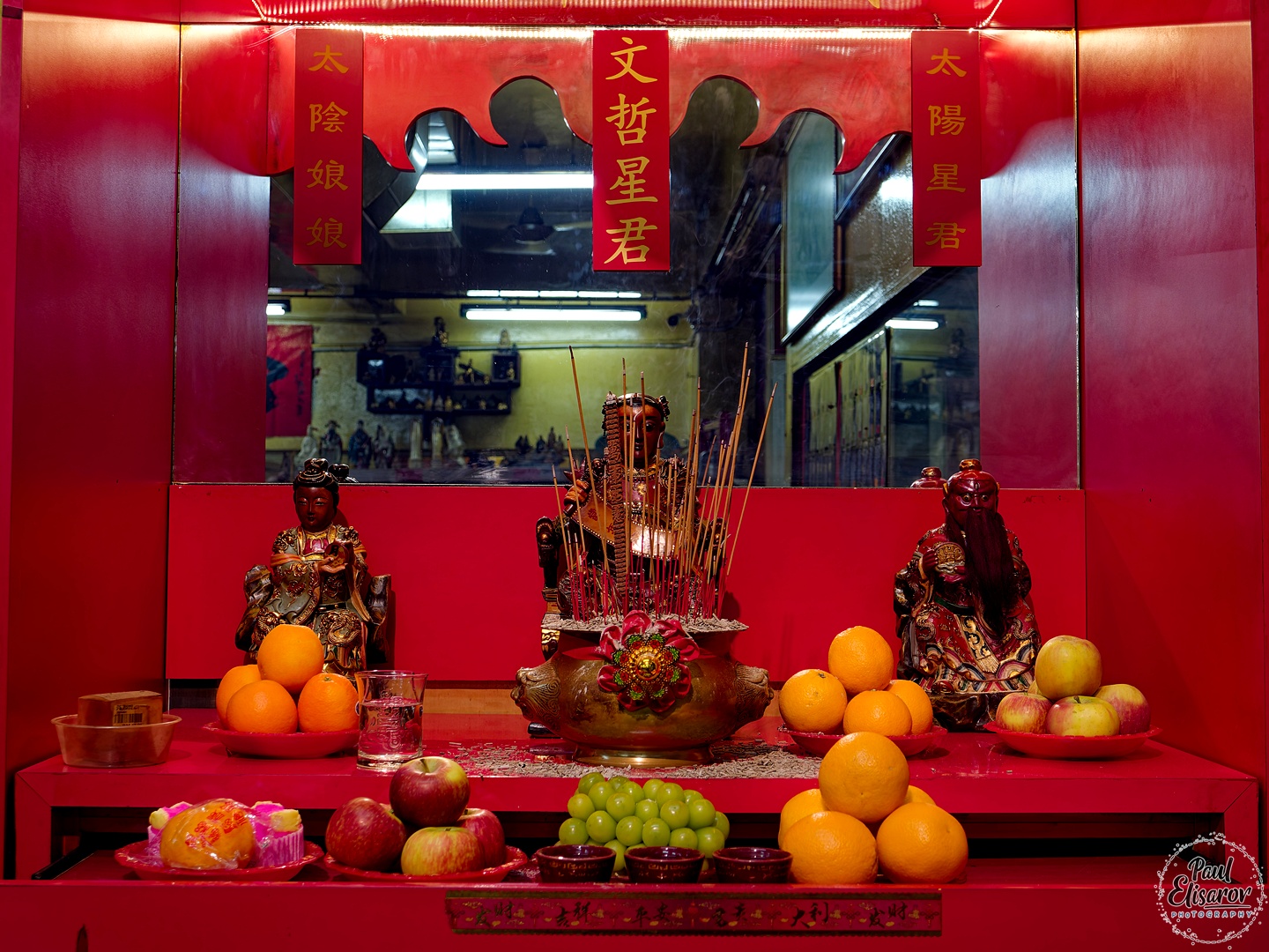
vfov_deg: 34.3
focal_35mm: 42
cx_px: 634
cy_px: 476
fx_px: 1540
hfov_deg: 44.8
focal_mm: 21
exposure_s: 1/60
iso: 320
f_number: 4
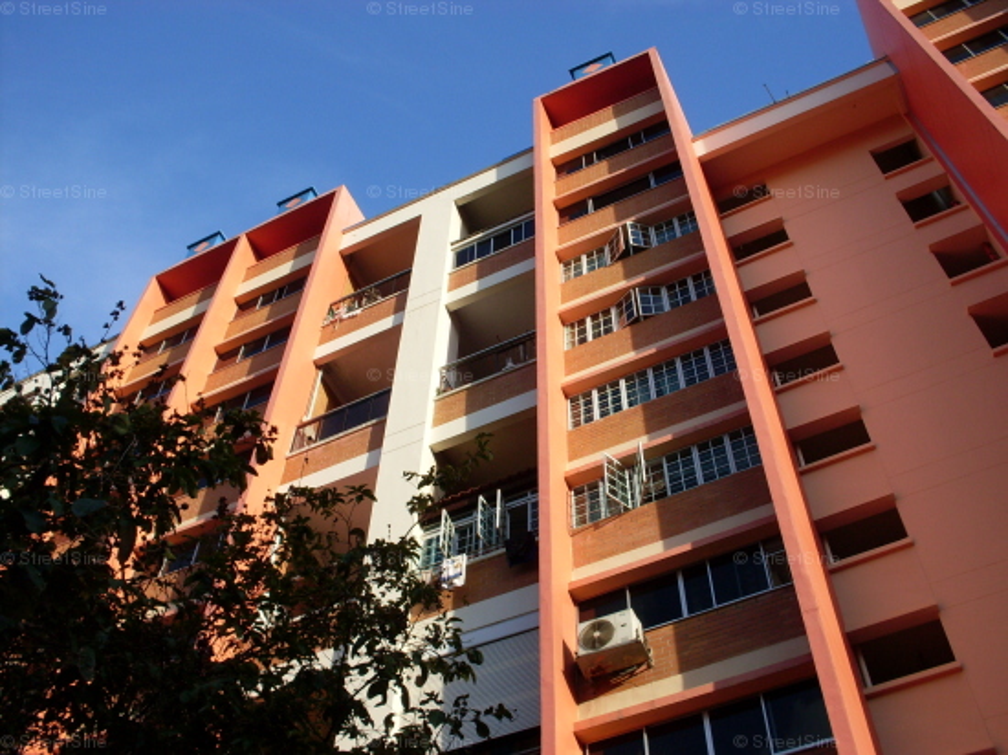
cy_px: 378
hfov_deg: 49.0
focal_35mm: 38
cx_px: 504
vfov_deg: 37.7
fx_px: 1106
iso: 80
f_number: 8.4
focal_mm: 6.3
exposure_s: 1/90
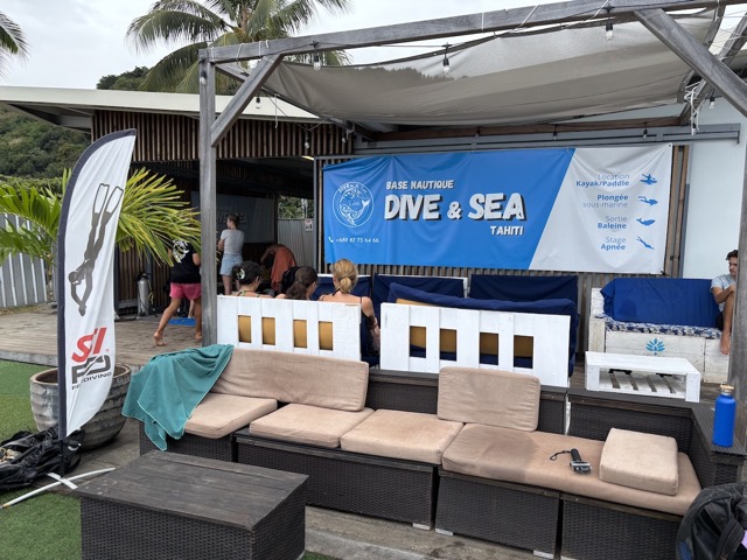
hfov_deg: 67.3
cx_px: 374
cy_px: 280
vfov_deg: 53.1
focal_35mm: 26
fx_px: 561
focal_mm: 5.96
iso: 50
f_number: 1.6
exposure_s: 1/1344
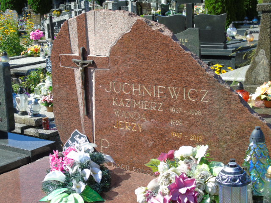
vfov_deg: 23.7
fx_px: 485
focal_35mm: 62
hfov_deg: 31.2
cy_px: 102
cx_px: 136
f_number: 4.5
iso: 80
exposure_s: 1/250
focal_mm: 11
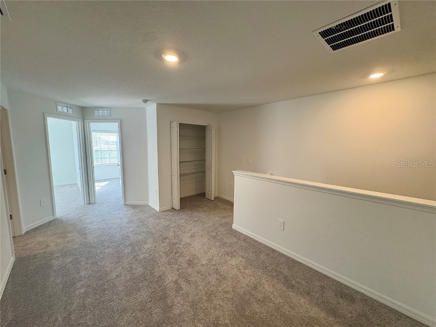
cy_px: 164
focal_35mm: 14
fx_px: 176
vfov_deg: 85.7
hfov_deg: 102.1
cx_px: 218
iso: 125
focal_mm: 2.22
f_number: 2.2
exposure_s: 1/60
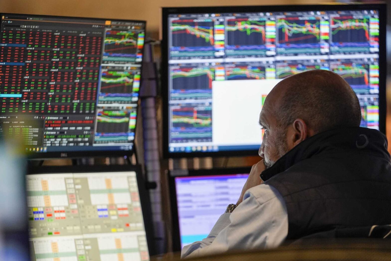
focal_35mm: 187
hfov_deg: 11.0
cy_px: 130
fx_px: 2031
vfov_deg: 7.3
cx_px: 196
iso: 2500
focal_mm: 187
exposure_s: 1/160
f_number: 2.8
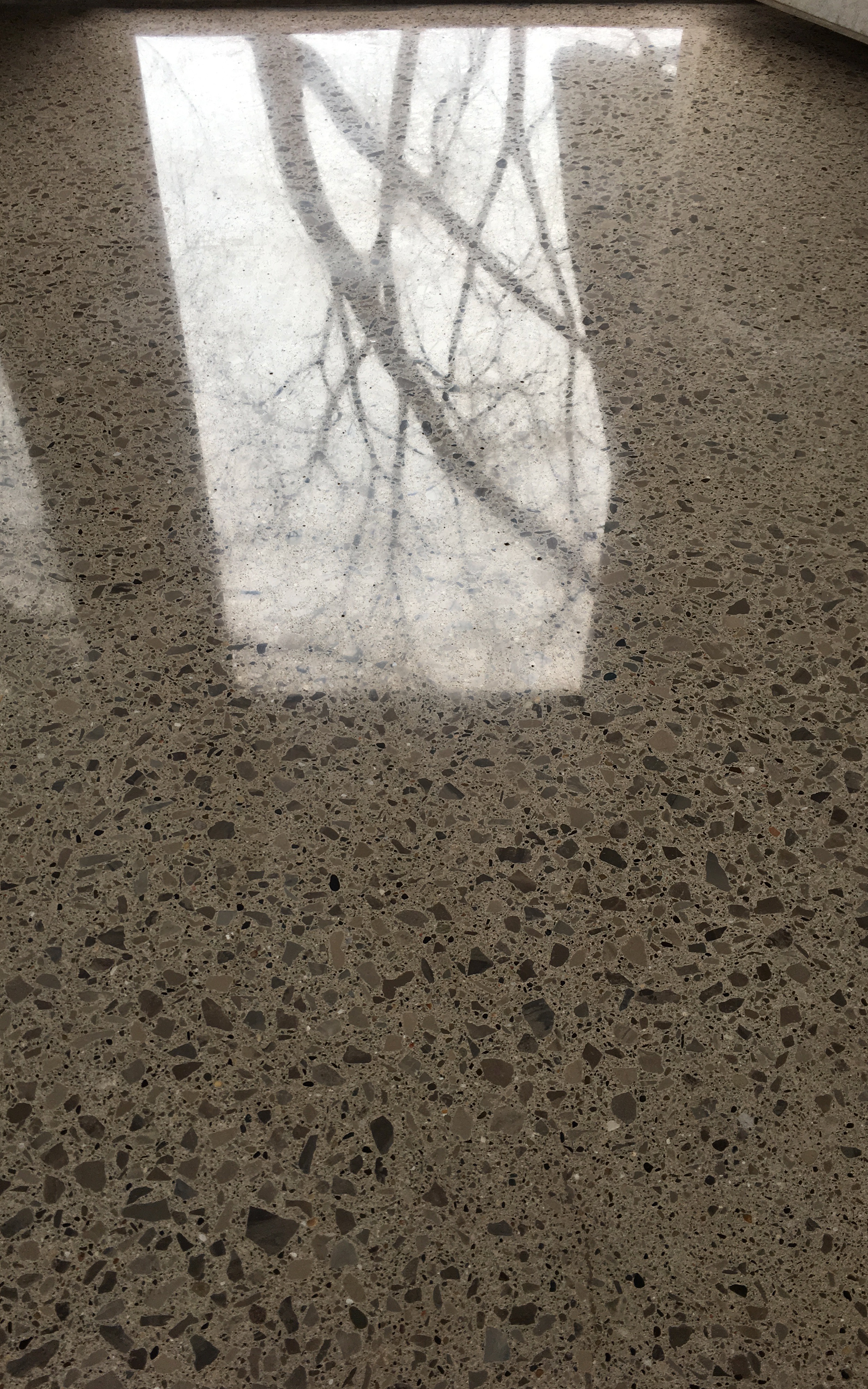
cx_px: 403
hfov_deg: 40.6
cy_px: 697
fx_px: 1173
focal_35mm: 31
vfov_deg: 61.2
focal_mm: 4.15
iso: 32
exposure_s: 1/120
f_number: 2.2
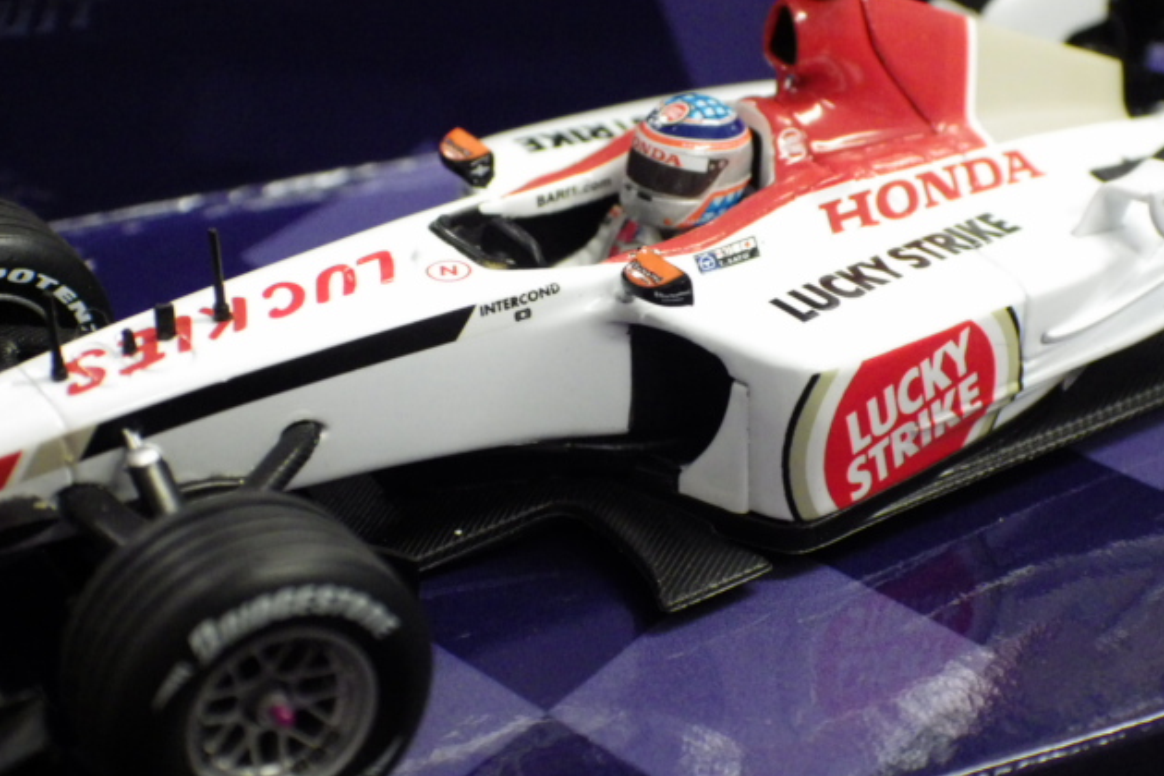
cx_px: 576
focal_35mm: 75
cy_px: 346
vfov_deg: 18.2
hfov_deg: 27.0
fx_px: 2425
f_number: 4.2
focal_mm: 12.8
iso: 800
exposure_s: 1/40
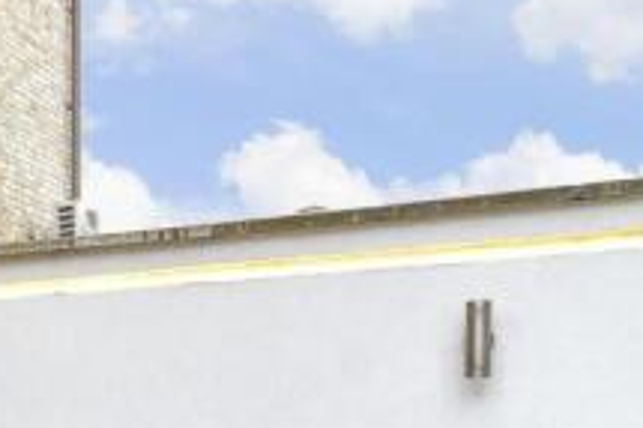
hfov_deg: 24.7
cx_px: -307
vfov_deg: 20.5
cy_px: 429
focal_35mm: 64
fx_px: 1142
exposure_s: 1/8
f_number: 6.3
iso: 160
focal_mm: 14
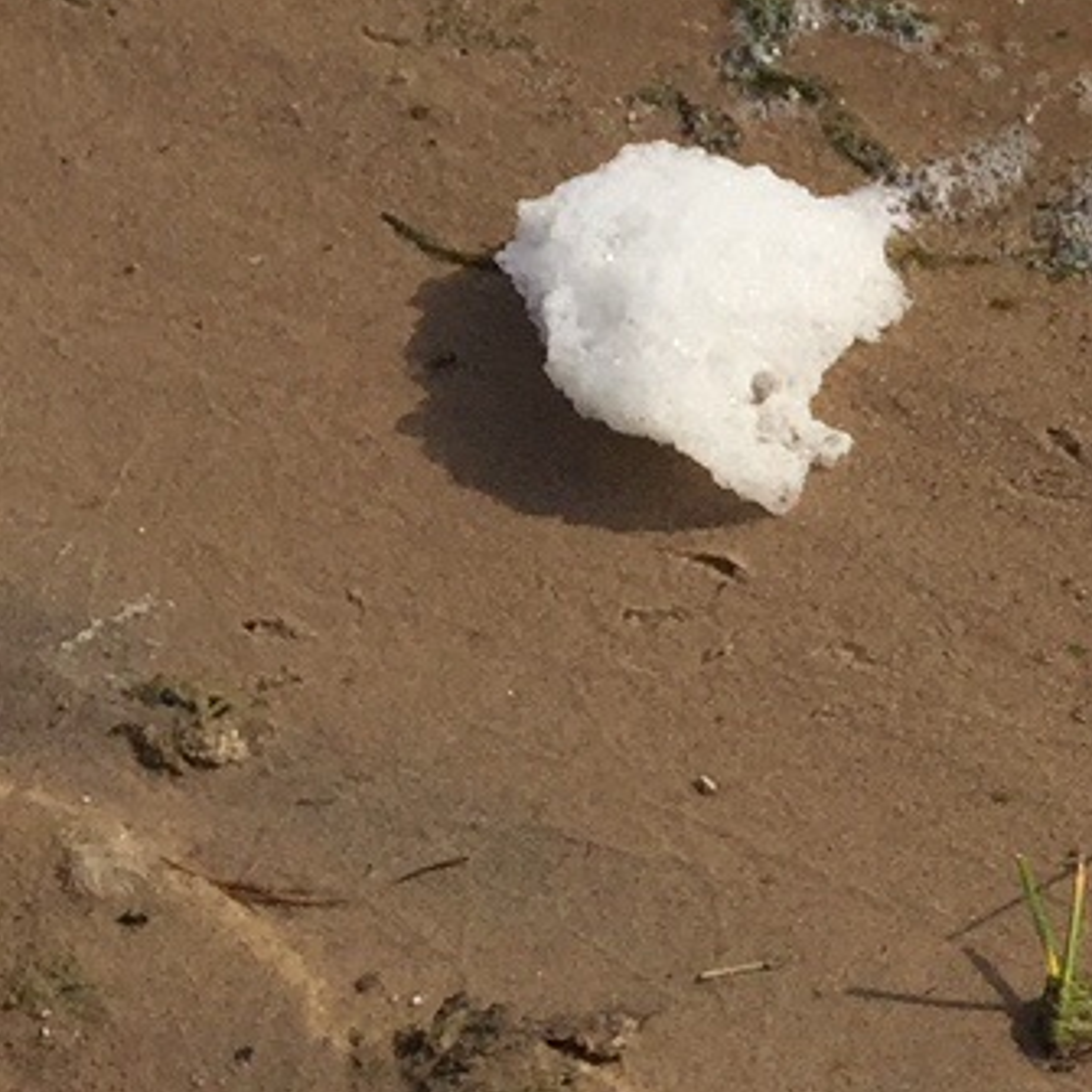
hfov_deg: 11.5
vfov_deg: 13.8
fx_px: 4461
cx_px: 2605
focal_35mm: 125
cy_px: 127
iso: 32
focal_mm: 4.15
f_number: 2.2
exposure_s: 1/3968
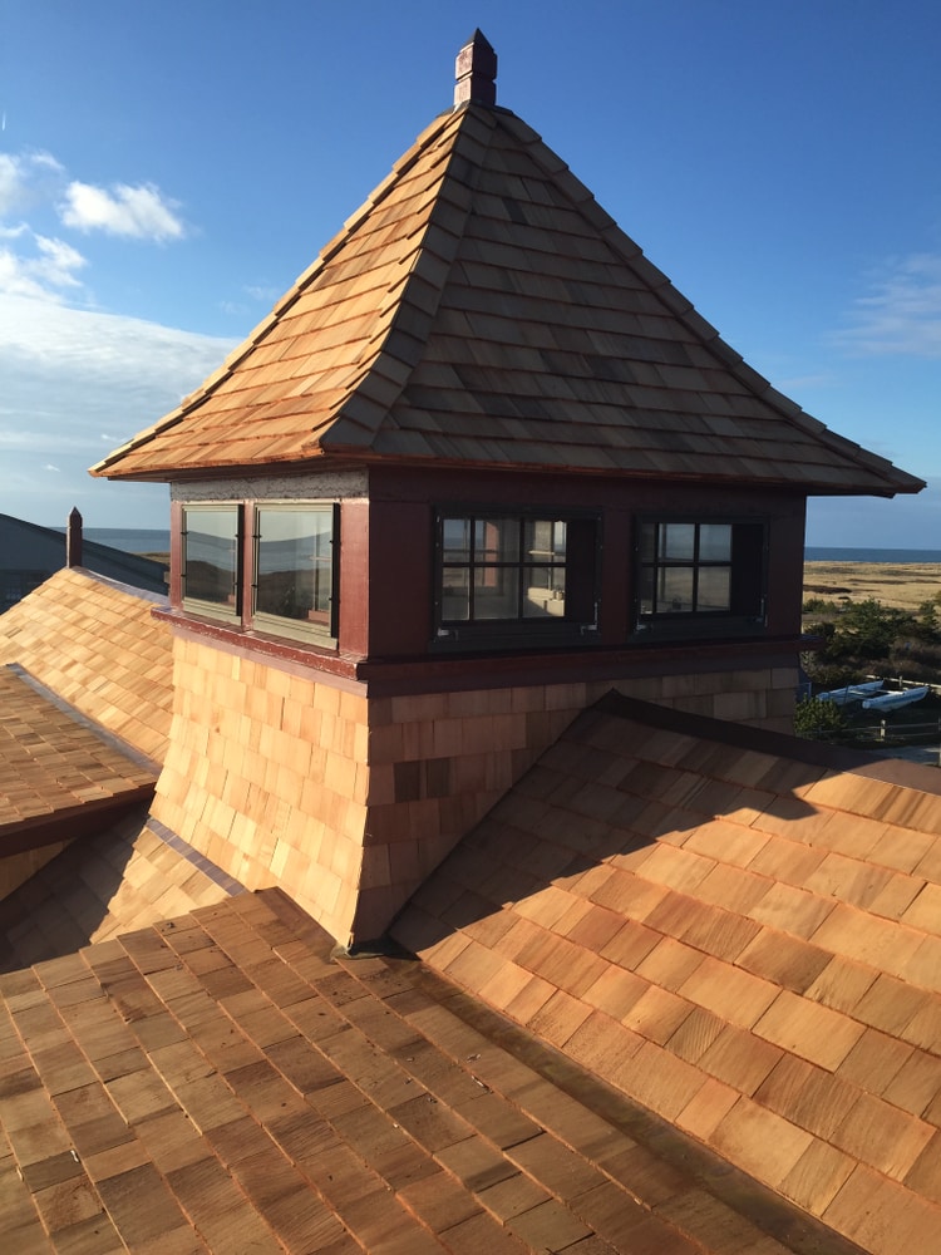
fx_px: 1051
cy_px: 628
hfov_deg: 48.2
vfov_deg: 61.7
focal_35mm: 29
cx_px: 470
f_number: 2.2
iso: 32
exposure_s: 1/1582
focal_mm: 4.15
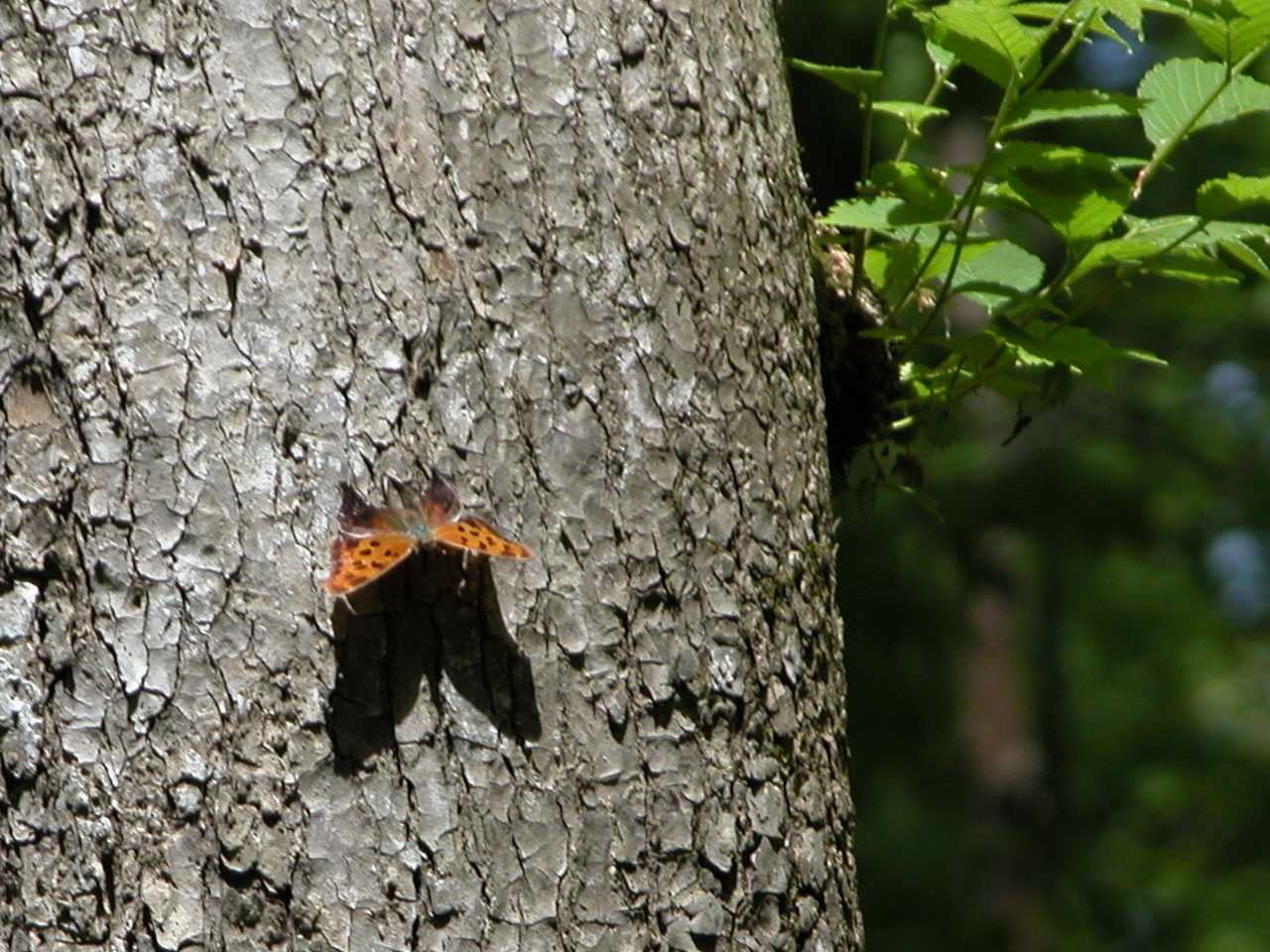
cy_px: 476
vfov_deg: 5.3
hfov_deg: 7.1
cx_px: 635
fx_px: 10273
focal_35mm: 280
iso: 100
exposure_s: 1/532
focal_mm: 71.2
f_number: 4.2
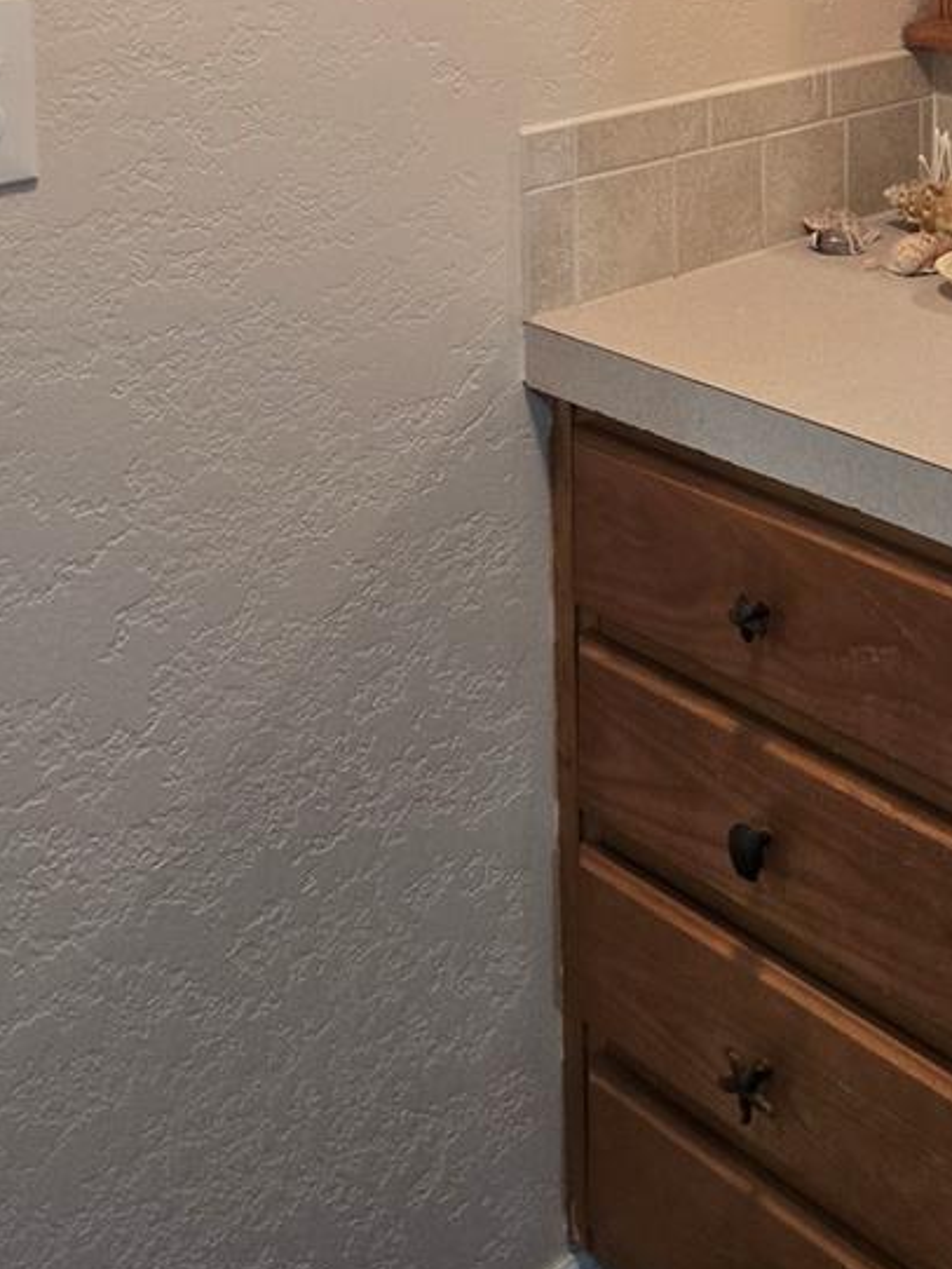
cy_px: -89
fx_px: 1869
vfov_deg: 33.3
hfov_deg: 27.3
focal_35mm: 51
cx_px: 903
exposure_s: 1/120
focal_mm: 5.4
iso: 200
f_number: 1.8
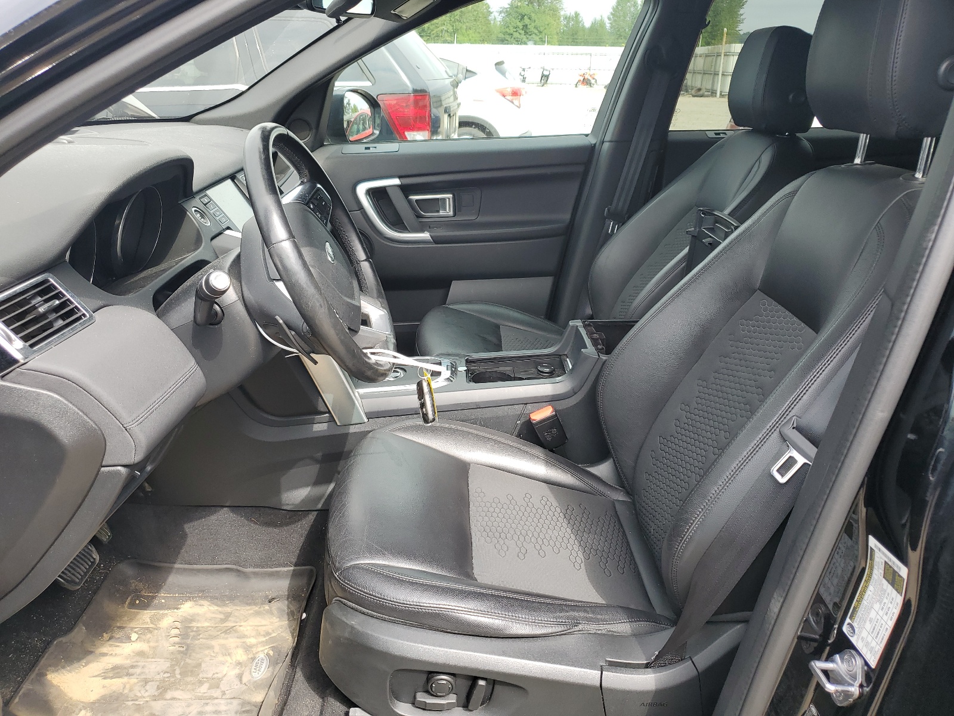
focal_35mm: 26
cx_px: 477
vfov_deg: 53.1
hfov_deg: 67.3
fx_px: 717
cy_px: 358
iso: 50
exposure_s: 1/435
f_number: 1.5
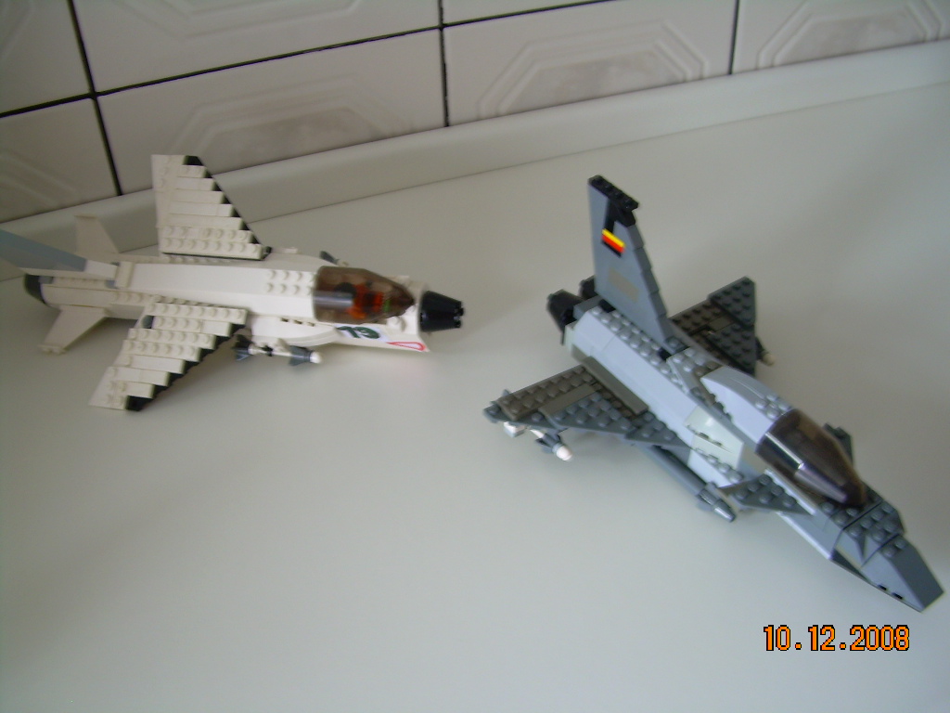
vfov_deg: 37.7
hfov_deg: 49.0
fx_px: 1043
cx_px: 475
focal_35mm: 38
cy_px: 356
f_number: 2.8
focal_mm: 6.3
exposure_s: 1/8
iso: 50
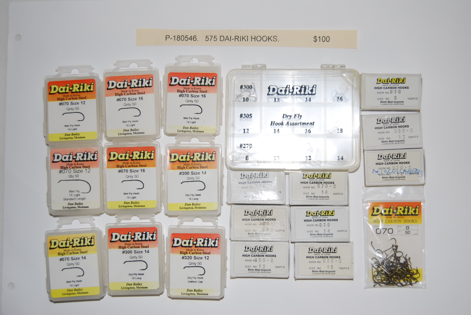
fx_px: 668
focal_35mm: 51
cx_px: 236
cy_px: 158
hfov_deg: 38.8
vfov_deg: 26.6
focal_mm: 34
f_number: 4.5
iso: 100
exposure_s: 1/60
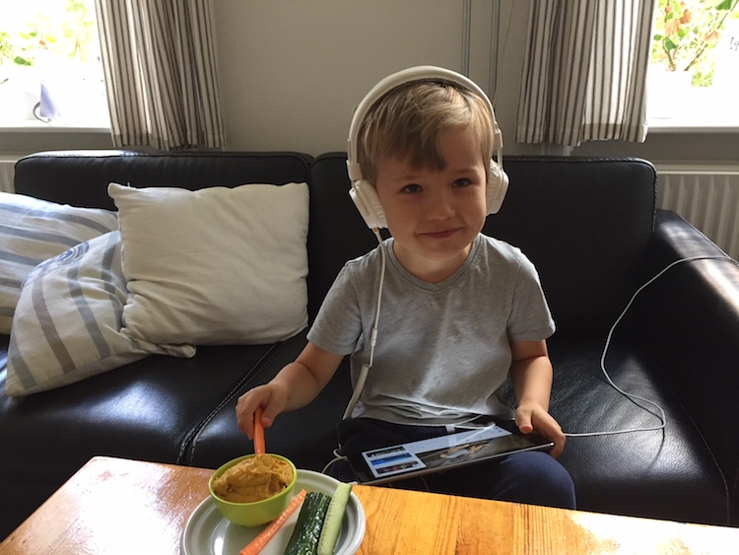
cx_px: 370
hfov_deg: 61.6
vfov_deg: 48.3
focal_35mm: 29
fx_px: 619
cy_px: 278
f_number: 2.2
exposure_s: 1/33
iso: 160
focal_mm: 4.15
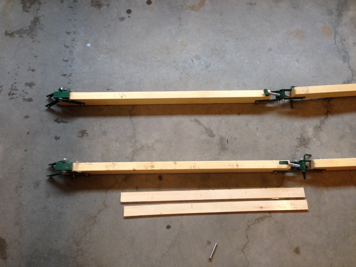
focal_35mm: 33
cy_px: 134
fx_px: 339
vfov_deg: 42.9
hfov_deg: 55.4
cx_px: 178
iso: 64
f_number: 2.4
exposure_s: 1/20
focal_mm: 4.12
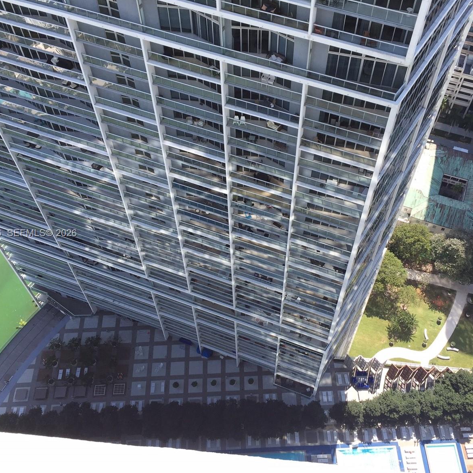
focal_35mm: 35
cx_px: 274
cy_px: 234
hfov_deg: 47.1
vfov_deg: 47.2
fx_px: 541
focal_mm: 4.15
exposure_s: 1/775
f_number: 2.2
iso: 32
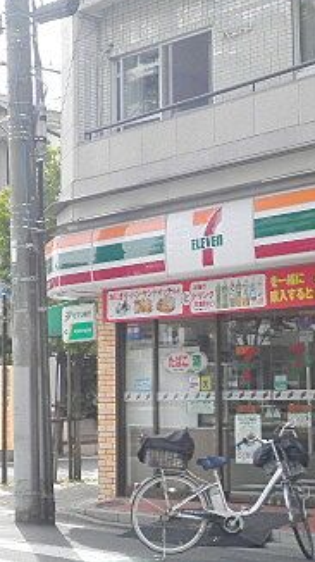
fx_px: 1145
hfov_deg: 15.6
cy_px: 284
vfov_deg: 27.5
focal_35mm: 77
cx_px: 207
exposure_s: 1/320
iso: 64
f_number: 3.1
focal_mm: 6.4
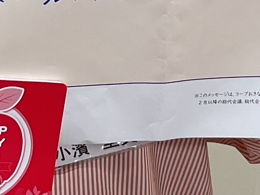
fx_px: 1014
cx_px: 4
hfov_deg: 14.4
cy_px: -146
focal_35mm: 135
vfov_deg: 10.4
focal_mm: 3
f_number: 1.8
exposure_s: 1/100
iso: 50
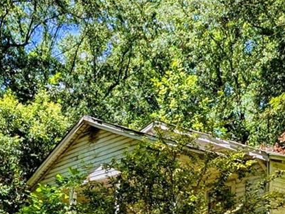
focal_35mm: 59
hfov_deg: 32.6
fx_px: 486
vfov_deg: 23.2
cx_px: 126
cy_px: 243
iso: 40
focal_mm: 2.23
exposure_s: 1/929
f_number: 1.95
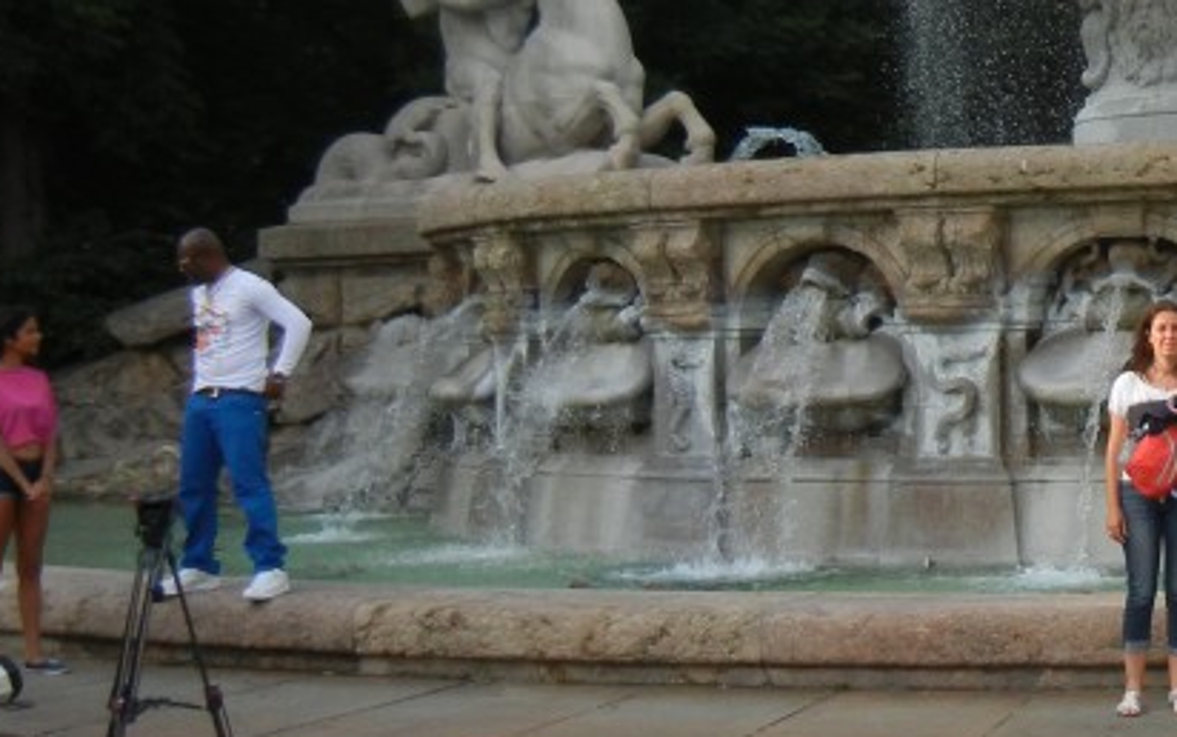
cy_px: 226
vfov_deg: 16.5
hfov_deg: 24.4
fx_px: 2535
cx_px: 1283
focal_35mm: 79
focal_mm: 5.4
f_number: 3.5
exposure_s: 1/585
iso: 160
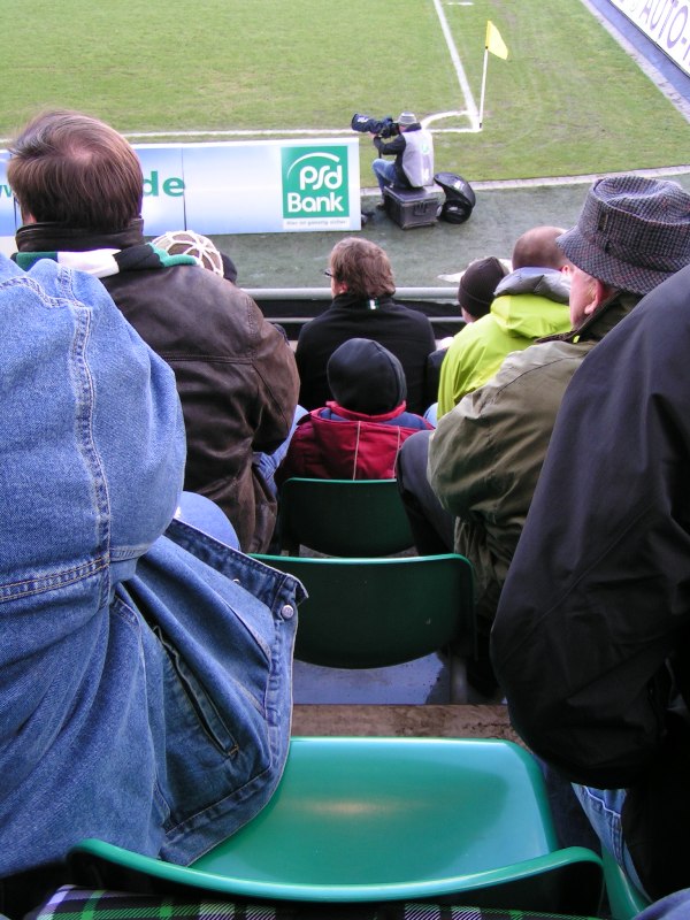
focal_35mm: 38
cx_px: 345
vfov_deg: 49.0
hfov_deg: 37.7
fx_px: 1010
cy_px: 460
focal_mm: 5.8
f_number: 3.2
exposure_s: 1/50
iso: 50
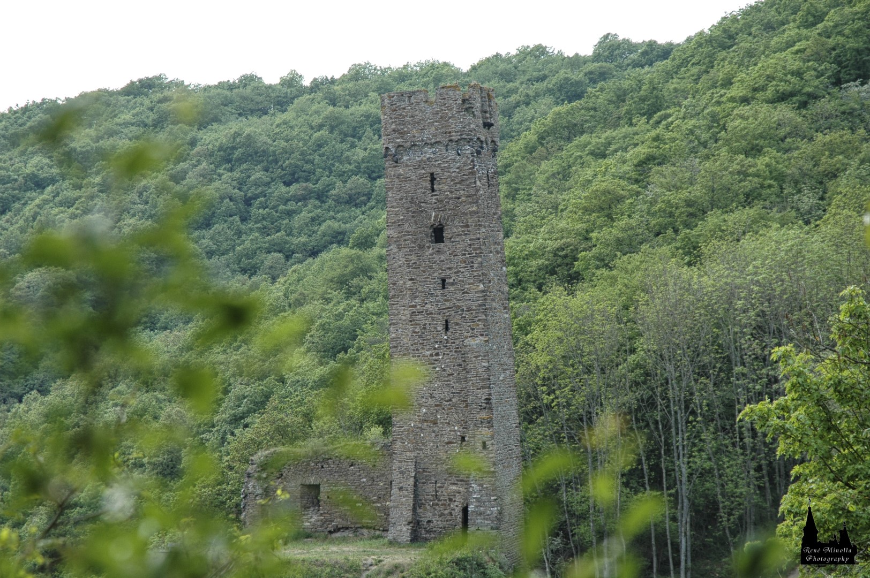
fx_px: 2535
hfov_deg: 19.5
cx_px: 435
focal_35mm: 105
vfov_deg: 13.0
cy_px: 289
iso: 200
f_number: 6.3
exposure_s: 1/160
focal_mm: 70
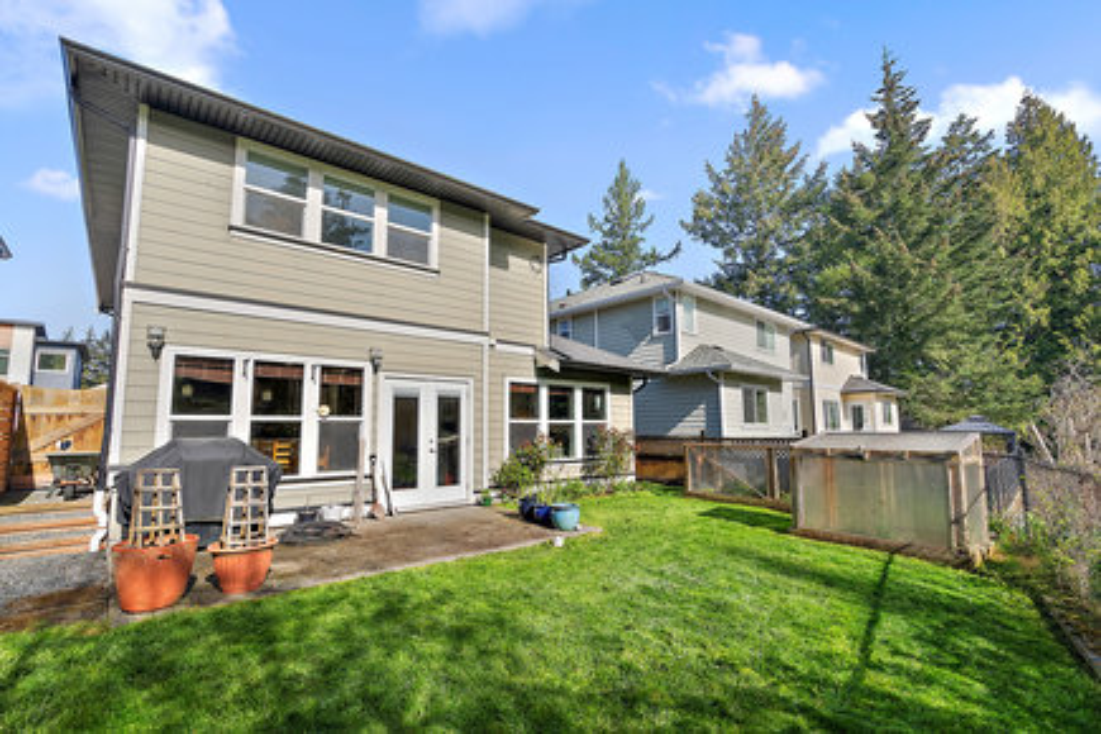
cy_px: 367
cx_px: 550
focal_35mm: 16
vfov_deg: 73.7
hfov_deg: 96.7
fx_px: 489
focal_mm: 16
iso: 320
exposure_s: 1/1000
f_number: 7.1
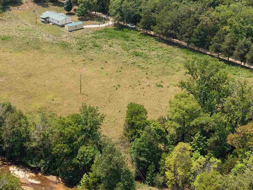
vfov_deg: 22.5
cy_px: 72
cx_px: 86
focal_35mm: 65
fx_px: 475
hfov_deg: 29.6
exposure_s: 1/3200
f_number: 1.8
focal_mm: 8.67
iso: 220
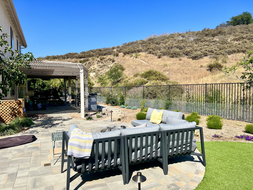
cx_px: 126
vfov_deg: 53.1
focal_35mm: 26
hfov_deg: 67.3
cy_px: 95
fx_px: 190
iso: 50
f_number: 1.5
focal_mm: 5.7
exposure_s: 1/4274
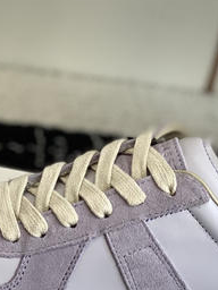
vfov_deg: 11.2
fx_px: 1478
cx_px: -18
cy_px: 165
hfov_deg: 8.4
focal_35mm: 176
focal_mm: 6
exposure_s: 1/122
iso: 25
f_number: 2
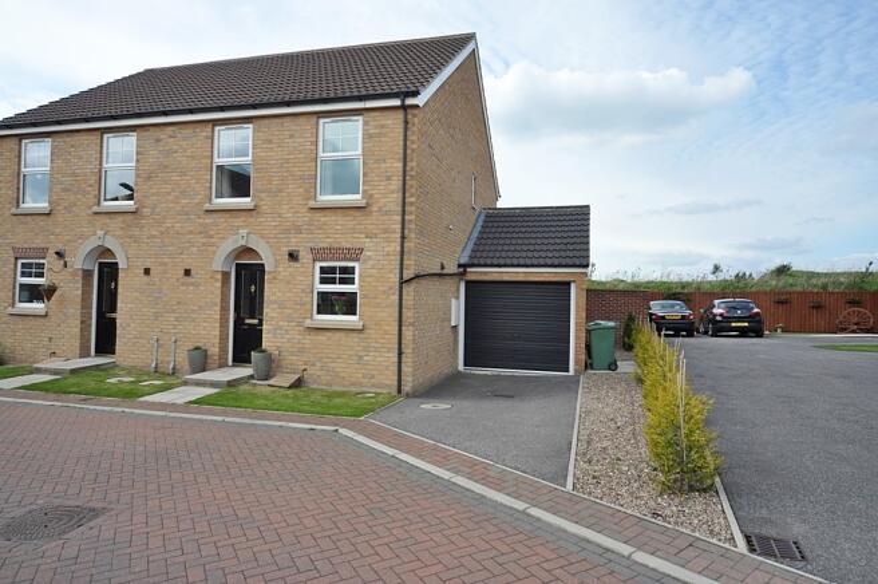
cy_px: 292
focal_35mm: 22
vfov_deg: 56.0
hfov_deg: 77.4
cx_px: 439
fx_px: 548
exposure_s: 1/4000
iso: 800
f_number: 4.8
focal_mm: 15
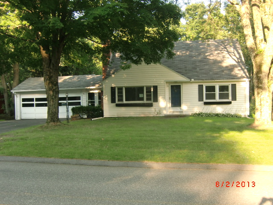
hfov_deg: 54.0
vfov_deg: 41.8
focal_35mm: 34
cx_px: 136
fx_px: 268
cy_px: 102
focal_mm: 6.1
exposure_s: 1/60
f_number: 3.6
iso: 80
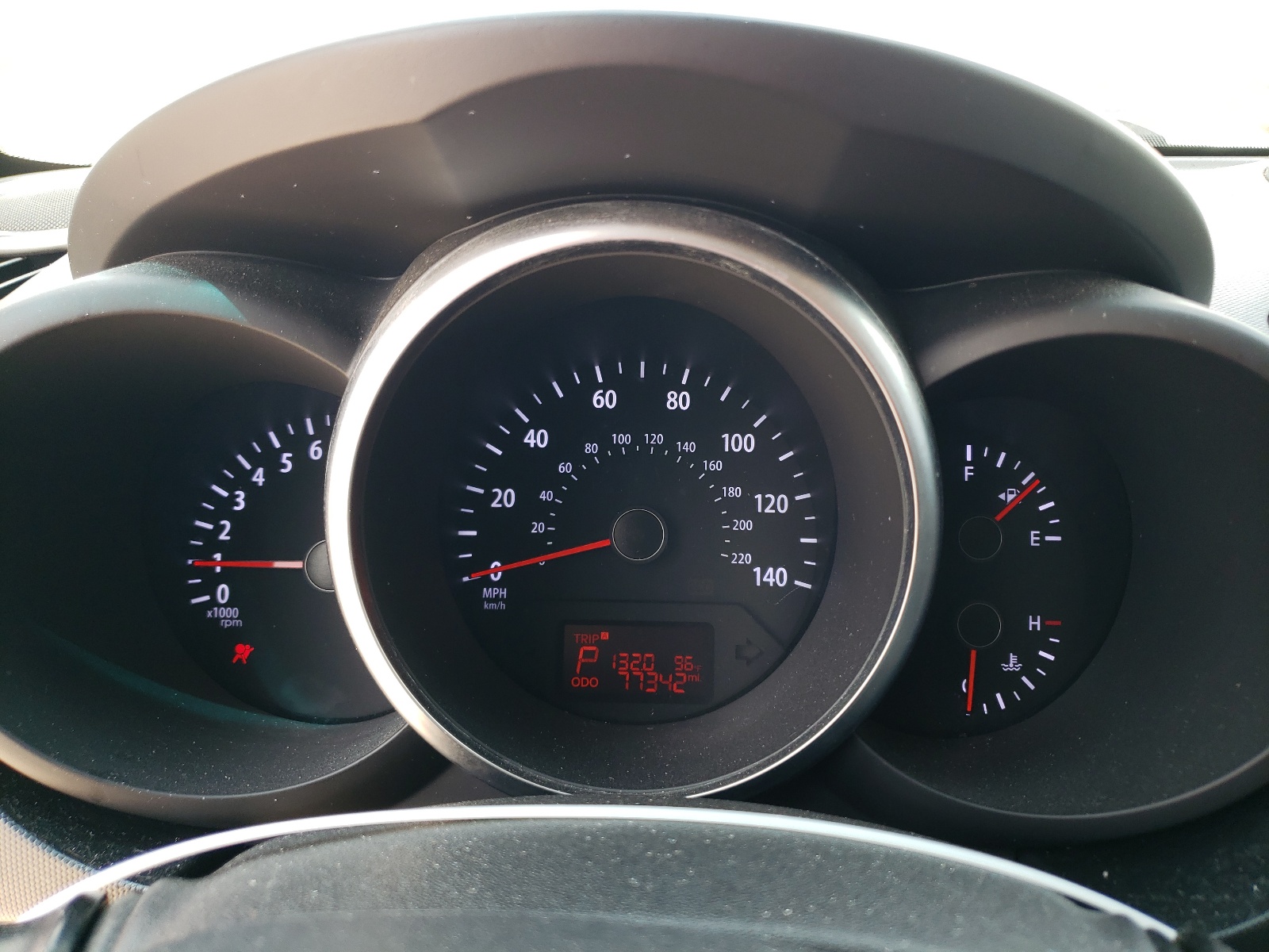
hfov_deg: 67.3
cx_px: 634
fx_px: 953
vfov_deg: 53.1
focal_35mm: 26
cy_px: 476
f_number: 1.5
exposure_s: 1/139
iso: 50
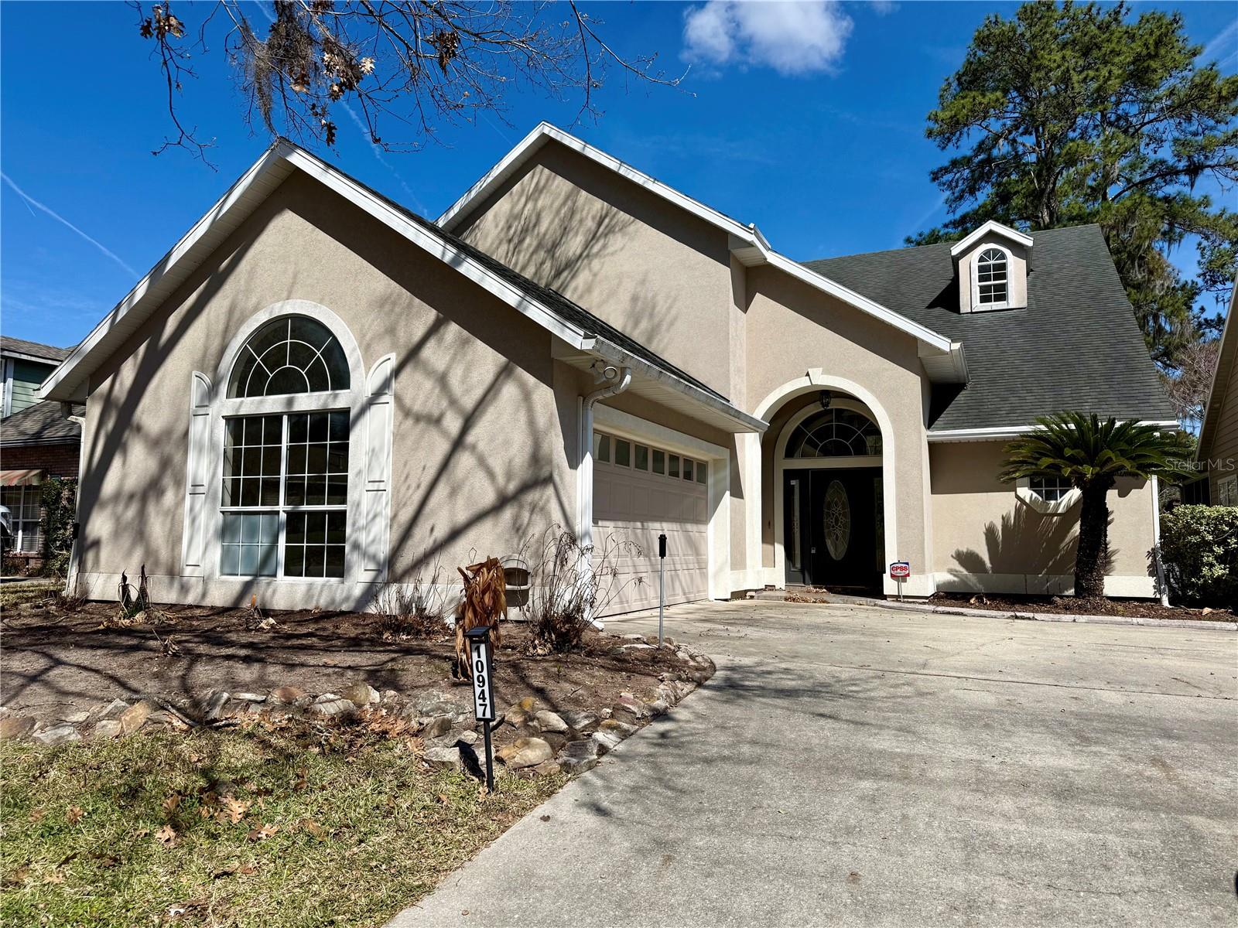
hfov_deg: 71.6
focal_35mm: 24
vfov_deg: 56.8
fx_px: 858
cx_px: 619
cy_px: 464
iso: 80
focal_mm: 6.76
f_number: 1.78
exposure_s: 1/7353
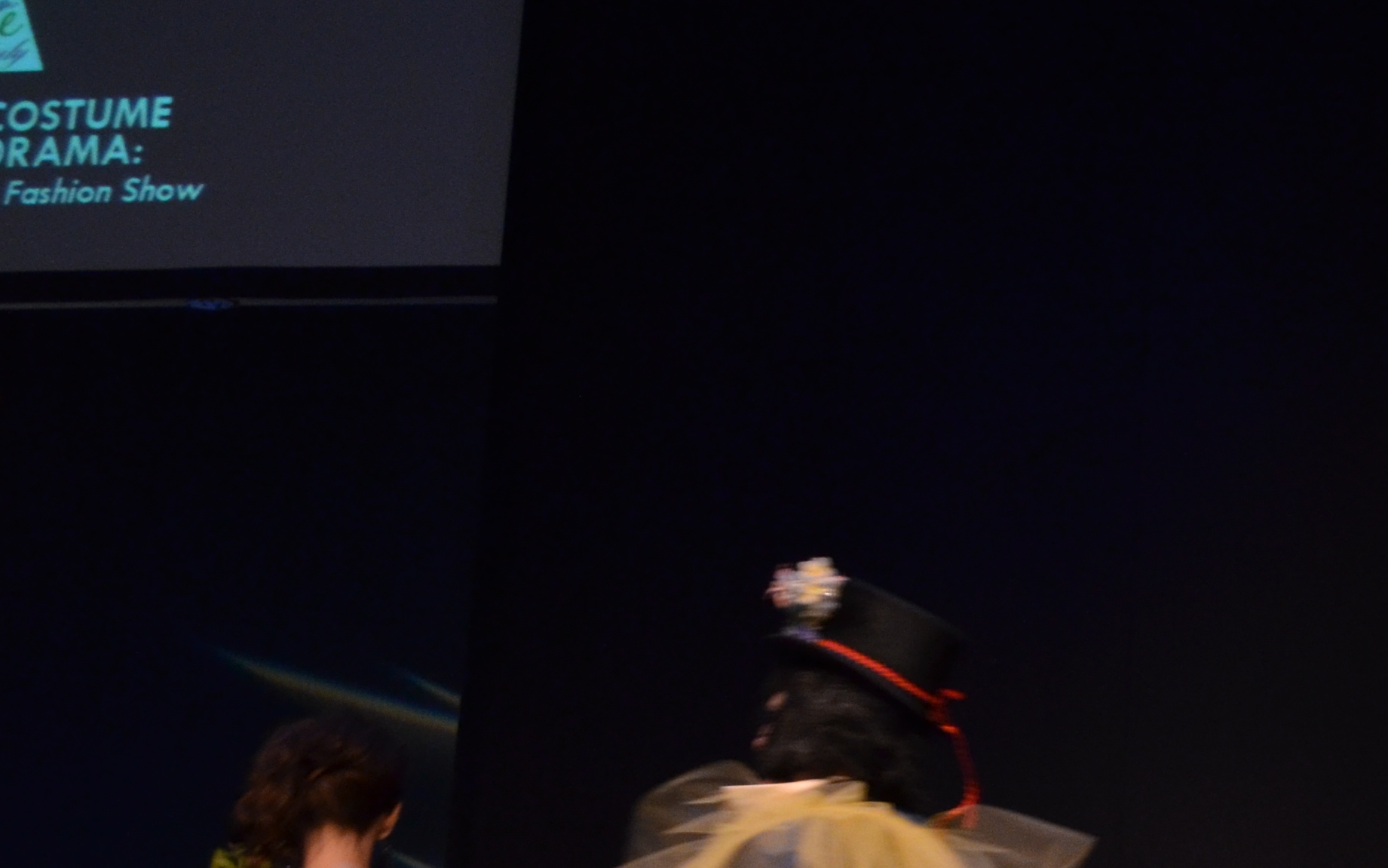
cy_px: 719
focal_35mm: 98
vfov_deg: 13.3
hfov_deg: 19.5
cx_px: 1806
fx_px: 3707
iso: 800
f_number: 4
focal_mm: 24
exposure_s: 1/40
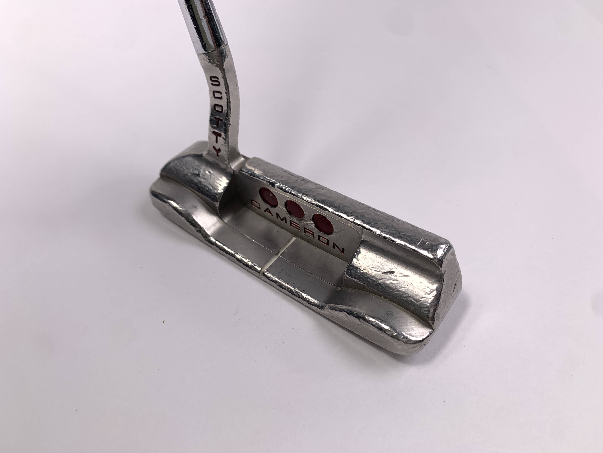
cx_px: 302
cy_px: 226
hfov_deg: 67.3
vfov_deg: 53.1
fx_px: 453
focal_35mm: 26
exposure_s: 1/207
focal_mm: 4.25
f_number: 1.8
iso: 25
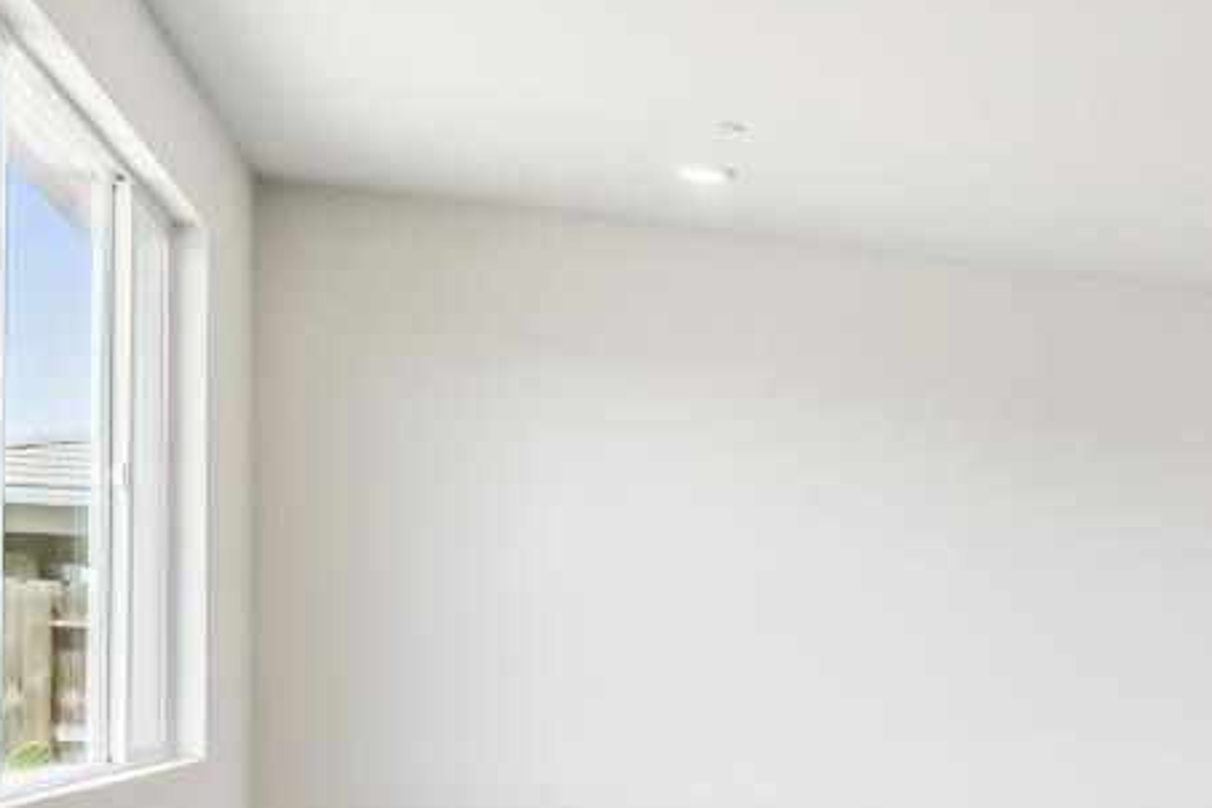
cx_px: 1670
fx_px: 1784
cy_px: 709
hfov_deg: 28.7
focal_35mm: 53
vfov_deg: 24.8
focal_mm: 16
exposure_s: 1/250
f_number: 11
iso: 2500
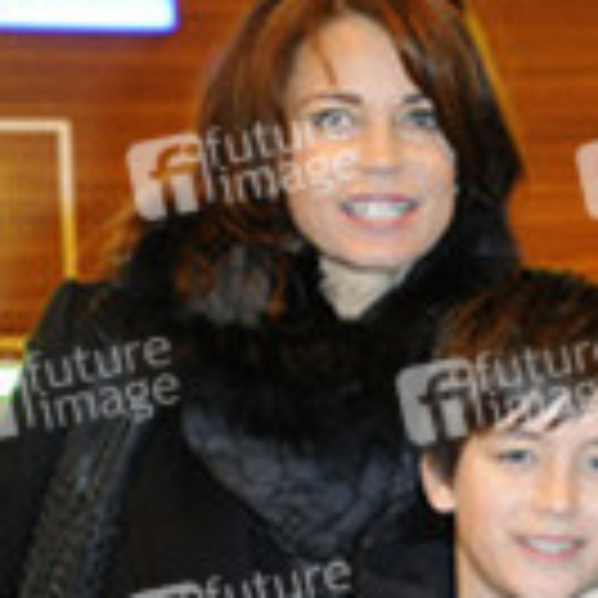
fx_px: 2697
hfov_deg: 12.5
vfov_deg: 12.6
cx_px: 573
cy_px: 504
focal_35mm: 138
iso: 2500
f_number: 5.6
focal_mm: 48
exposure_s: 1/50
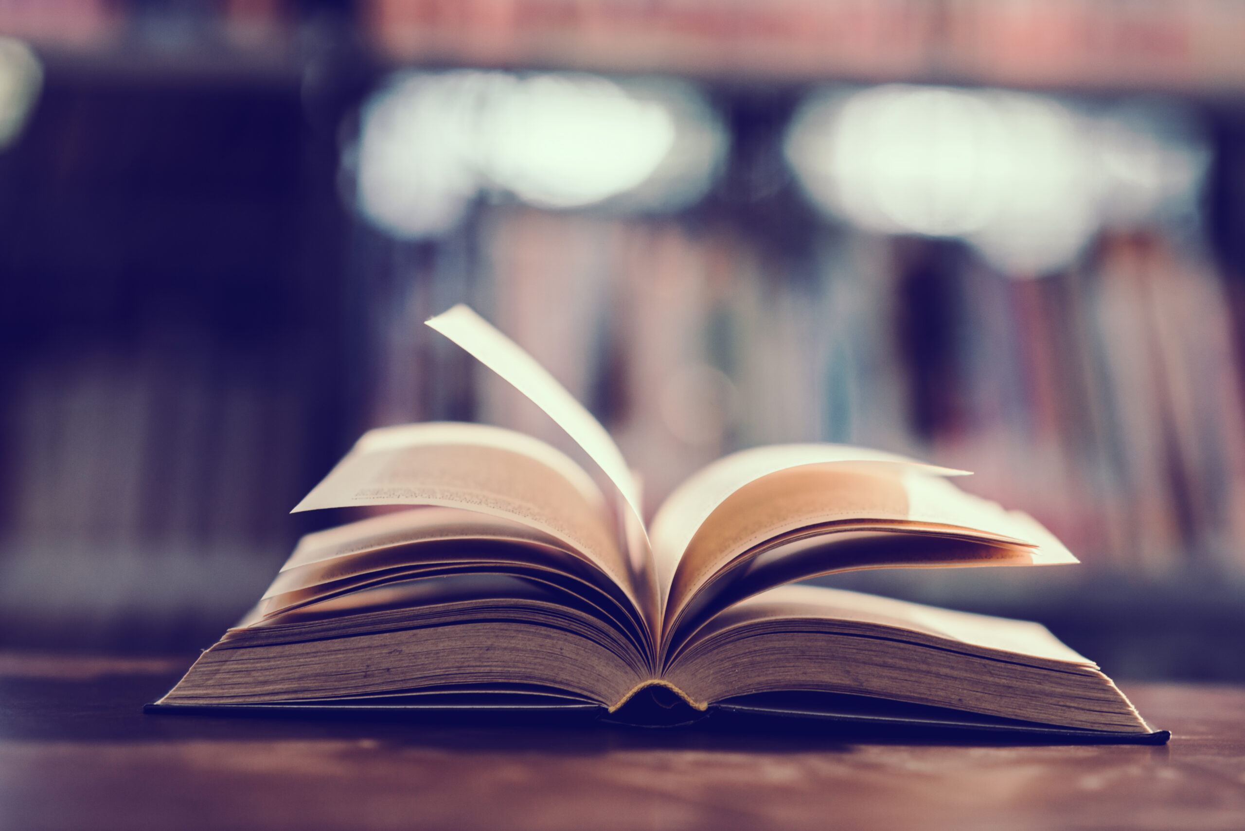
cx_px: 622
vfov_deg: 10.2
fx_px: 4670
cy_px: 416
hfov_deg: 15.2
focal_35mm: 135
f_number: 3.2
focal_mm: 135
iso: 400
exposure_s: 1/125
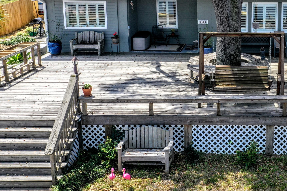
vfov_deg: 27.0
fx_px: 391
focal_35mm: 49
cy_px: 41
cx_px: 232
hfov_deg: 38.7
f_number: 6.3
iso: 100
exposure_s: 1/320
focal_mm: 10.26
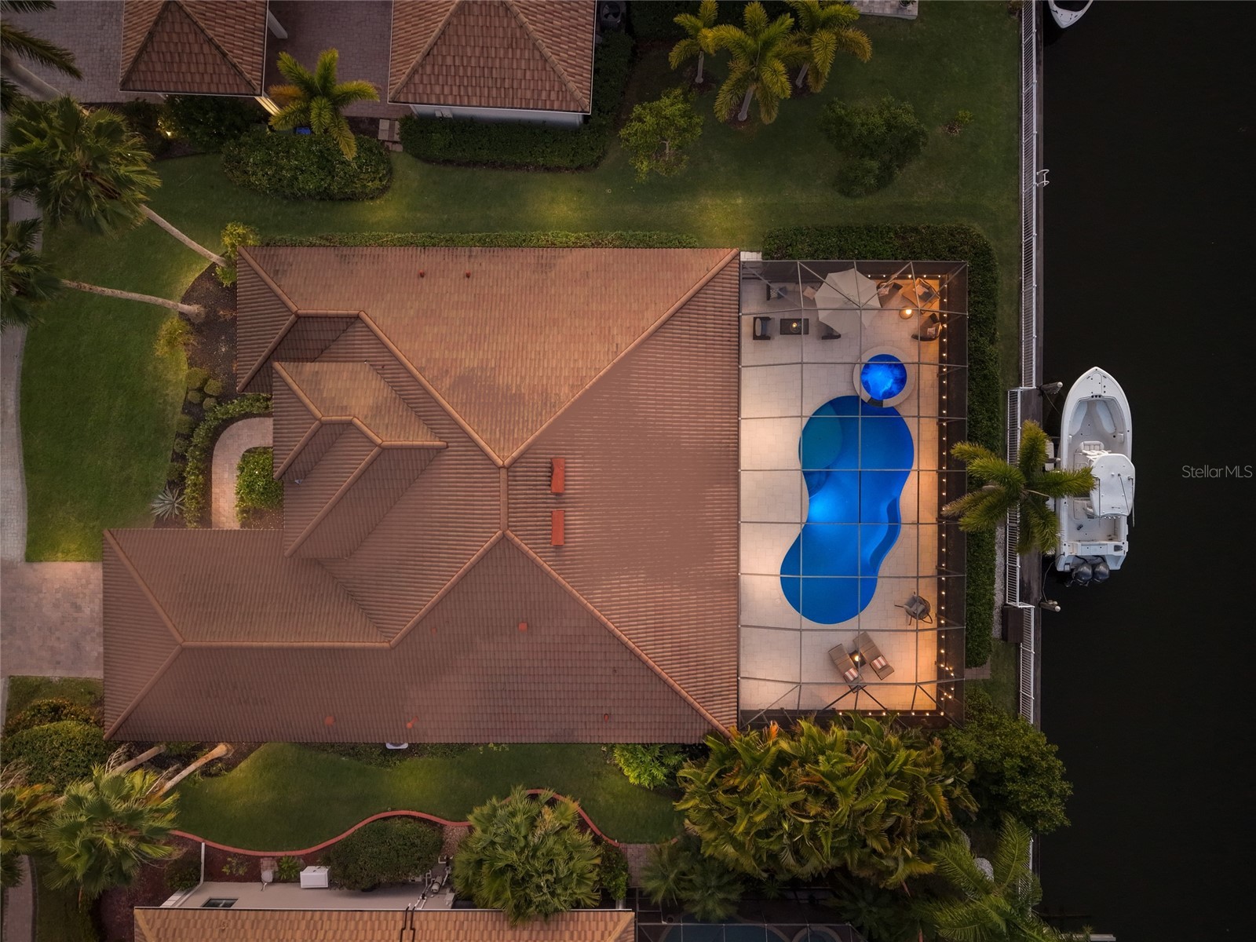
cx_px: 628
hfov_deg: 71.6
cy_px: 471
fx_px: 871
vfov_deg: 56.8
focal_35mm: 24
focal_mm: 8.67
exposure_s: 1/8
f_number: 1.8
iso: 1340
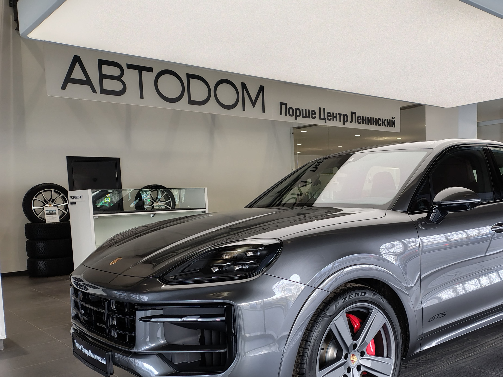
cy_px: 239
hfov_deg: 54.5
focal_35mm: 33
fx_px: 479
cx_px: 323
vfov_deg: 42.6
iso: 266
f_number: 1.7
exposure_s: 1/50.1
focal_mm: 4.71
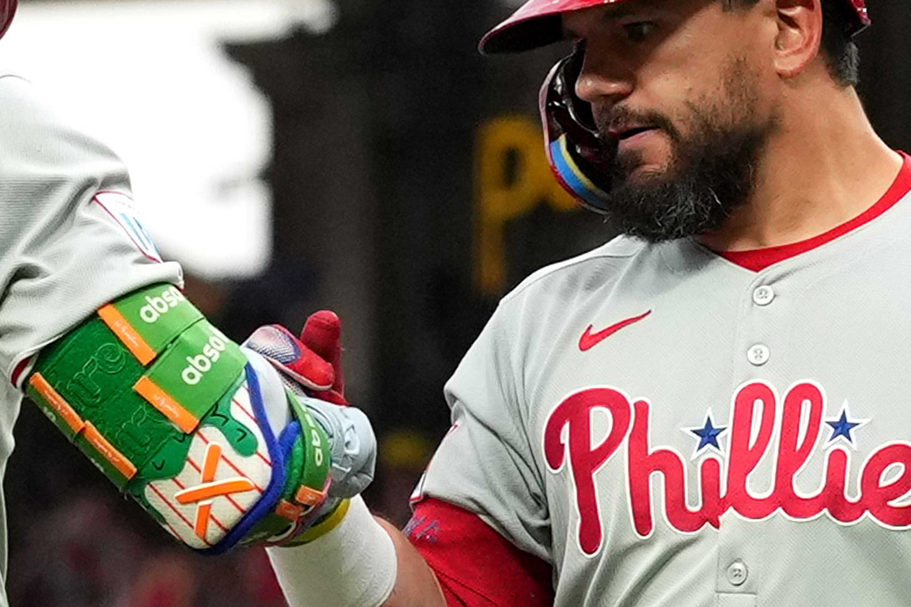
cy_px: 404
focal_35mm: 298
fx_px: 7541
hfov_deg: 6.9
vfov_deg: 4.6
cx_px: 413
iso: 1250
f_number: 2.5
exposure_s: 1/2000
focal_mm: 68
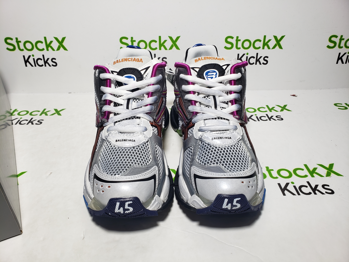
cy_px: 131
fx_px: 262
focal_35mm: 26
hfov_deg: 67.3
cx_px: 174
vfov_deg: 53.1
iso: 50
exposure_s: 1/197
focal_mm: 4.3
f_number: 2.4
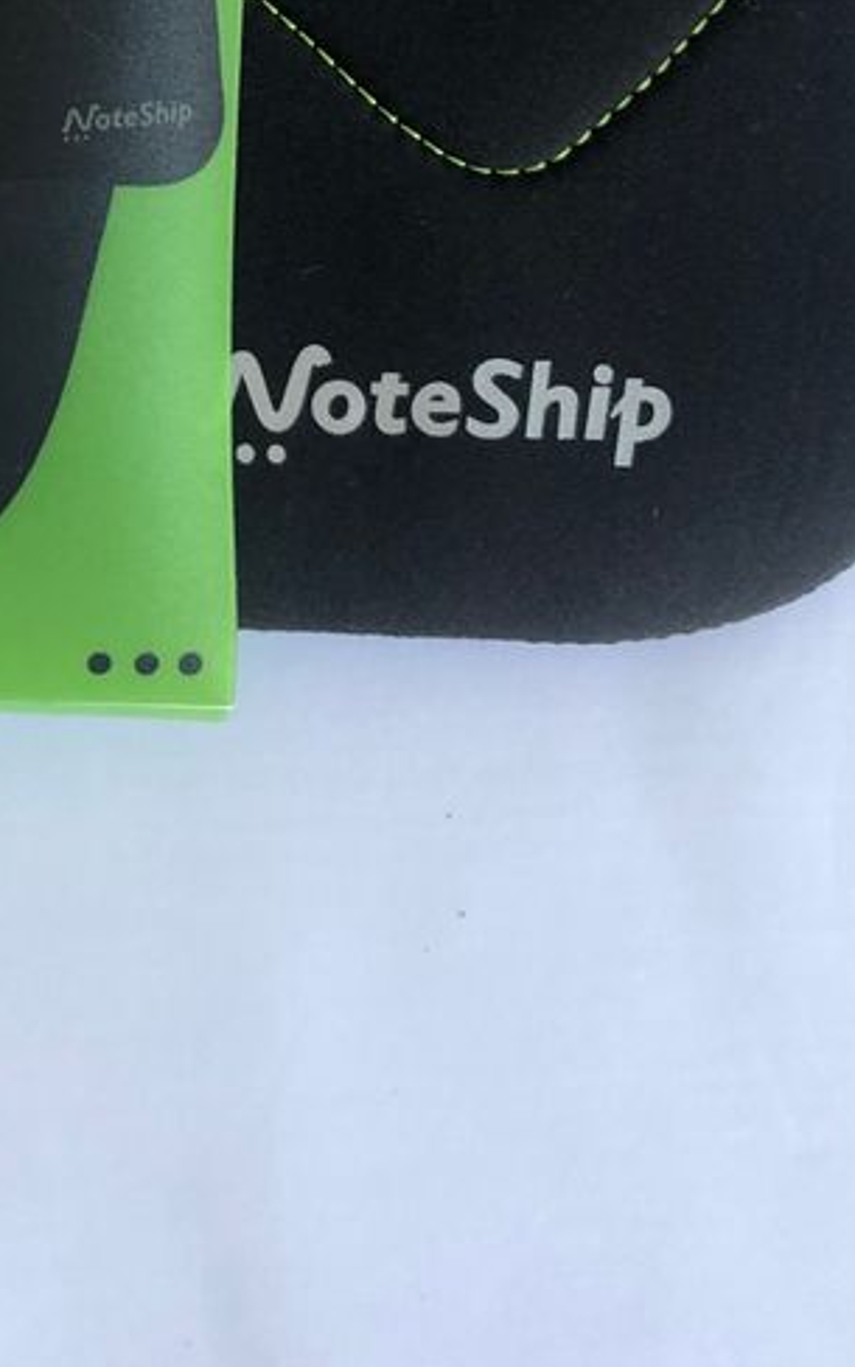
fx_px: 2722
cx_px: -67
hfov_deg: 17.3
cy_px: -78
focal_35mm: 73
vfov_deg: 26.3
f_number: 1.8
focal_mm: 3.99
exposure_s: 1/24
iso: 40
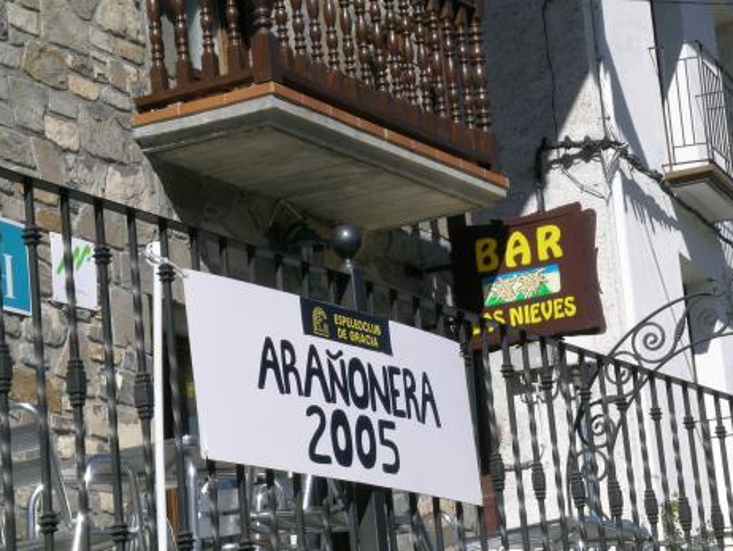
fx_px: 2924
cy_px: 266
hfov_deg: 14.3
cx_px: 417
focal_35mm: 138
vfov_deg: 10.8
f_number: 7.3
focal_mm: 24
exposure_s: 1/173
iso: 50
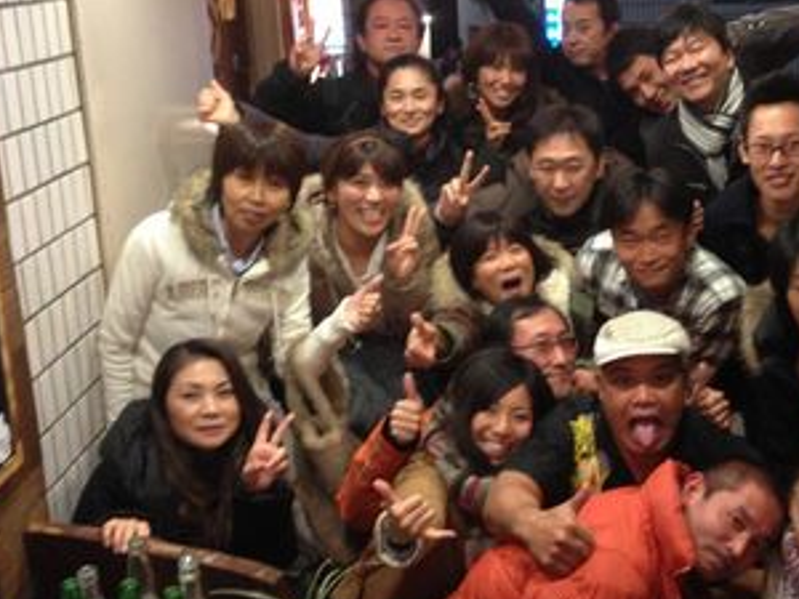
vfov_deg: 26.6
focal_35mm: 55
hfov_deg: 34.5
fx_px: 1269
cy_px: 281
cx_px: 559
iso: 200
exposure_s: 1/20
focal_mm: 4.13
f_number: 2.4
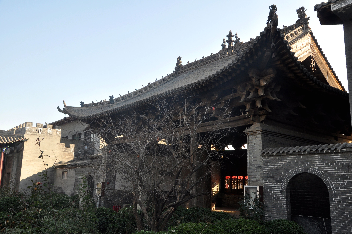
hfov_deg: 57.3
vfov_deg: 39.9
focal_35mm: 33
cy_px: 117
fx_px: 322
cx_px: 176
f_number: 8
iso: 360
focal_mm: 22
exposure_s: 1/200
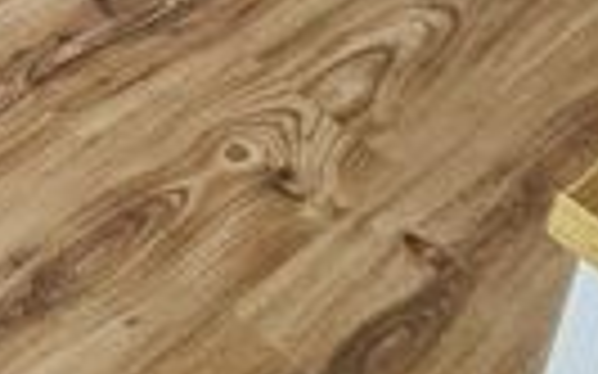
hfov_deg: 17.4
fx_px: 1189
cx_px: -672
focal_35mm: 73
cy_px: -802
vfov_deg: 10.7
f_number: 2.2
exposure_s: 1/50
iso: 40
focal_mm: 1.7
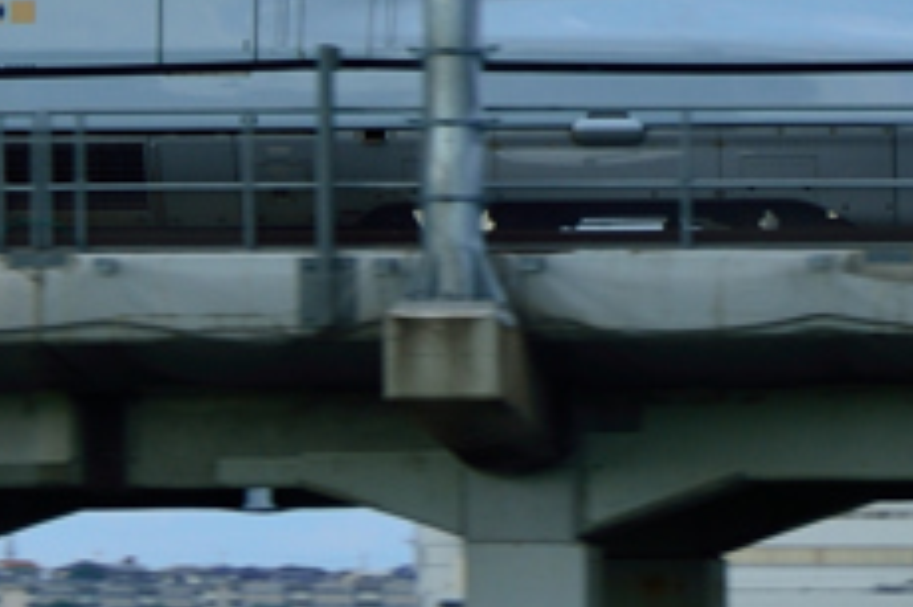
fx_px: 17771
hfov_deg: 2.9
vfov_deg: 2.0
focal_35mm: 701
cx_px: 607
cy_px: -75
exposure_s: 1/640
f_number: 5.6
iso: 100
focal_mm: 105
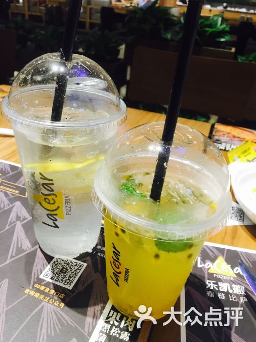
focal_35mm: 29
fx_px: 286
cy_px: 171
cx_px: 128
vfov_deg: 61.7
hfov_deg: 48.2
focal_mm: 4.15
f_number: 2.2
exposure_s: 1/33
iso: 50
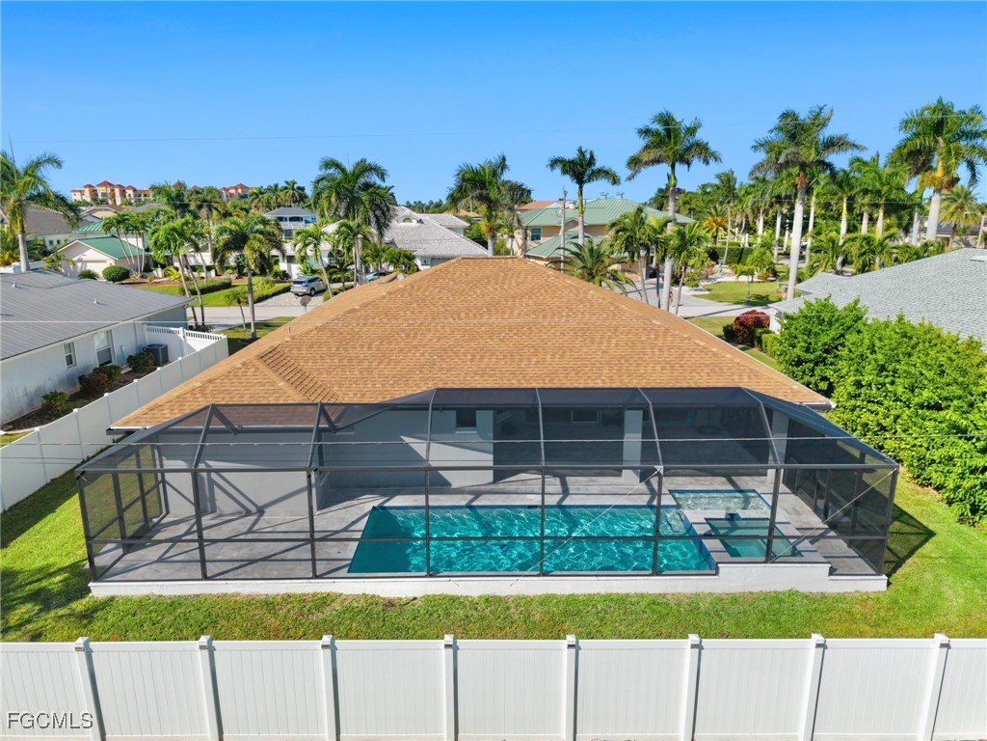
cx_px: 494
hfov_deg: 71.6
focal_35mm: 24
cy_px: 370
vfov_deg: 56.8
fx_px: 684
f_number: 1.8
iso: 100
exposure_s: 1/500
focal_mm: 8.67
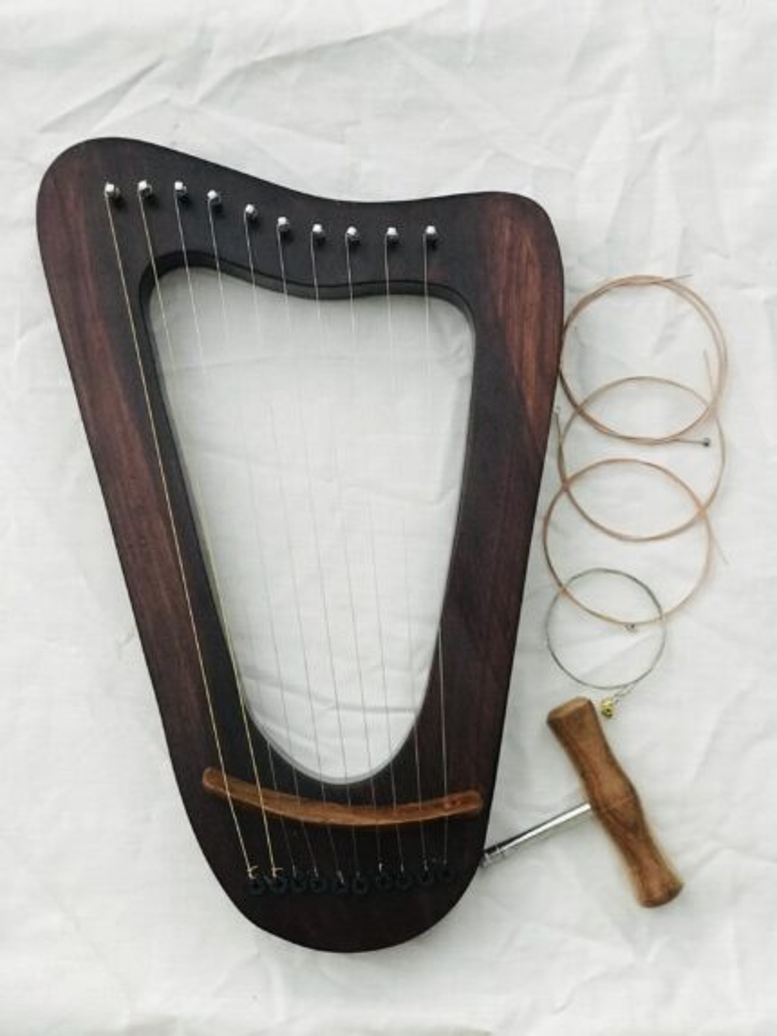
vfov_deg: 33.8
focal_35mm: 57
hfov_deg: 25.7
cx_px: 388
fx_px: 1705
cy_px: 518
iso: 400
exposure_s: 1/50
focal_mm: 6.6
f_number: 2.8
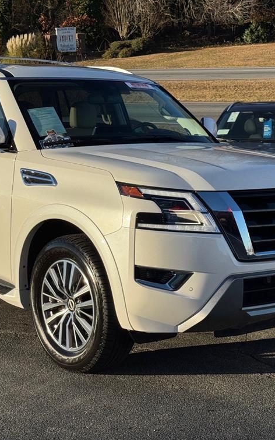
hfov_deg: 18.9
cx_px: 113
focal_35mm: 69
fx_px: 827
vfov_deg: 29.8
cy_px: 218
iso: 64
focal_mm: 6.76
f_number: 1.78
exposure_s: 1/6410
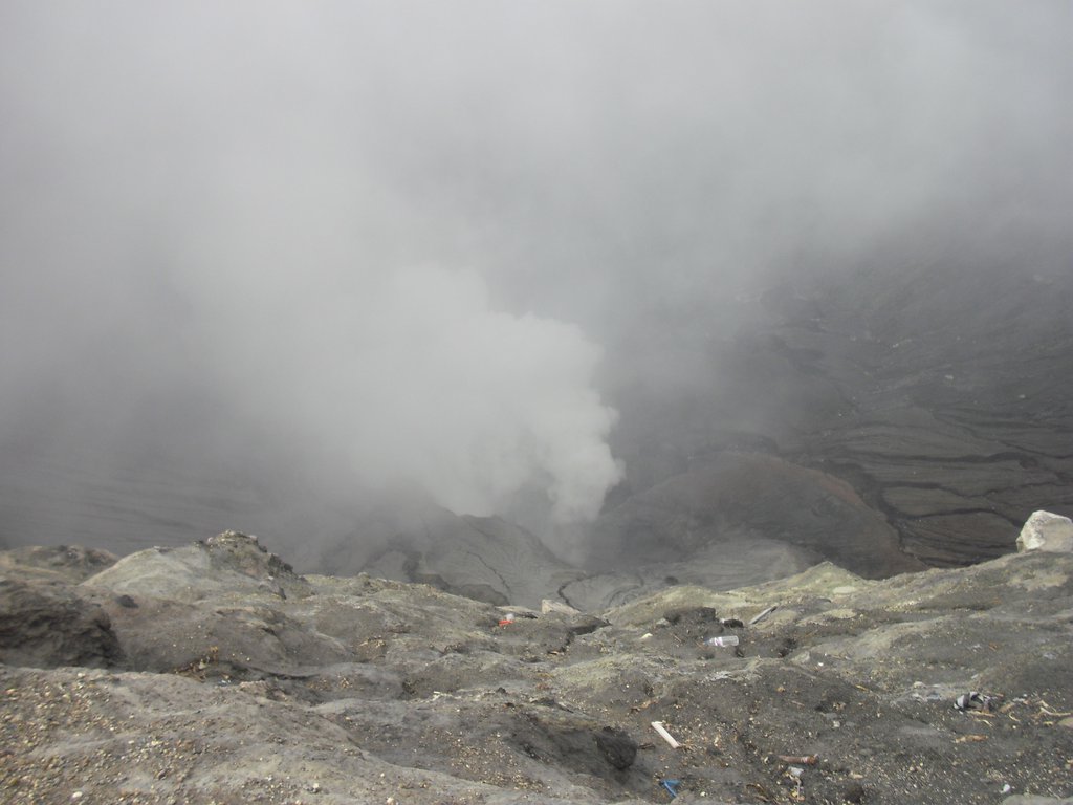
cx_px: 536
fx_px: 1178
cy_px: 402
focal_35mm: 38
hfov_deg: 49.0
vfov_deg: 37.7
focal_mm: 6.2
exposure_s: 1/80
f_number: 8
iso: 100
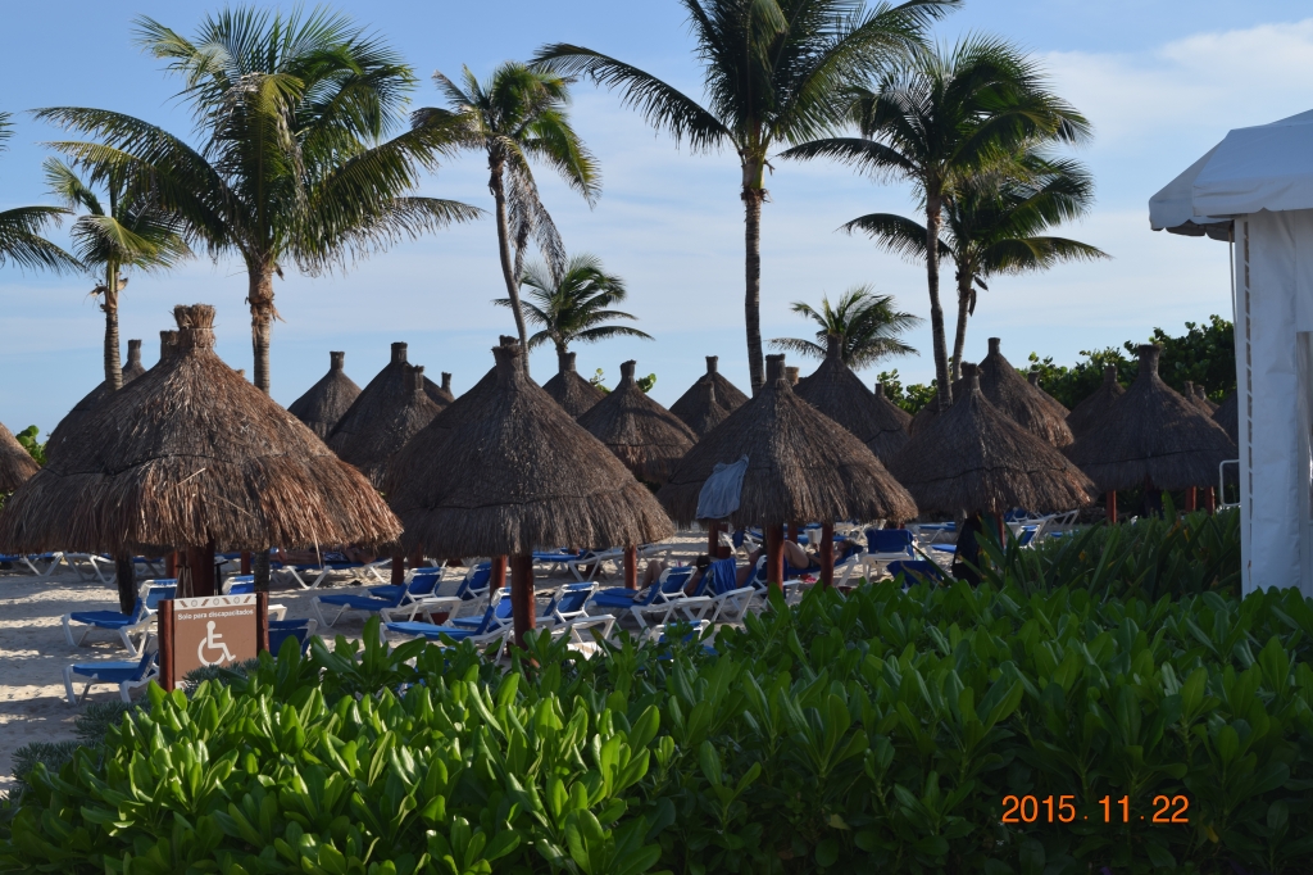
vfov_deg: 23.8
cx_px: 656
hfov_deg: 35.1
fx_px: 2078
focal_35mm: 57
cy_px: 438
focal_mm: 38
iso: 100
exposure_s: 1/200
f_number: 9
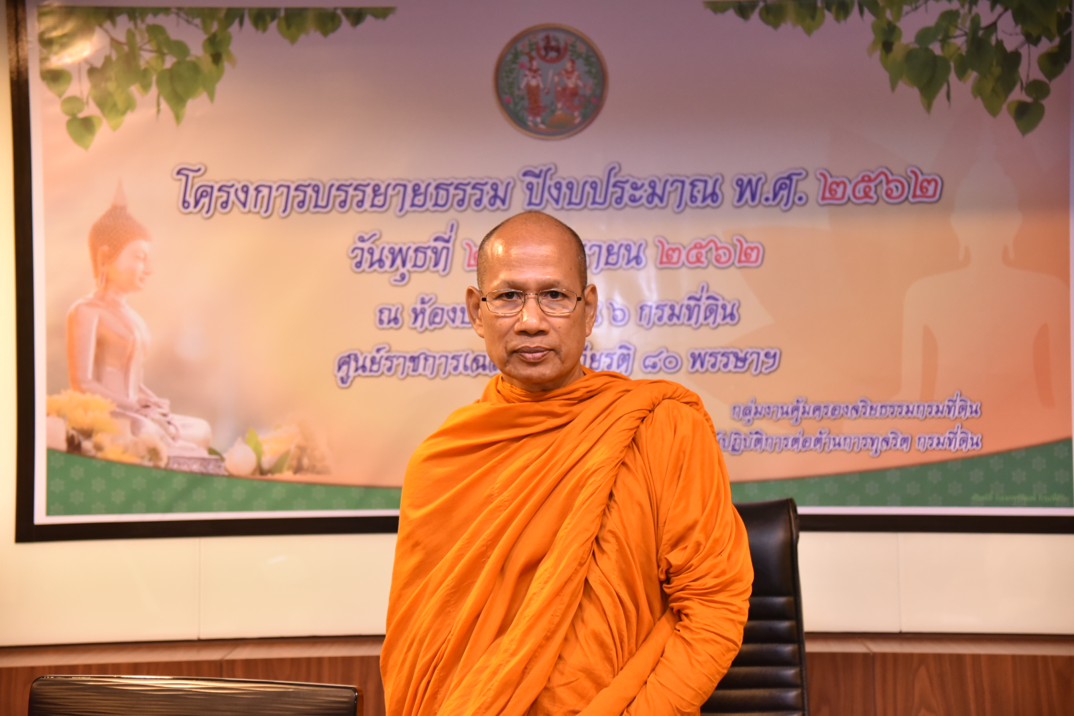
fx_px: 1939
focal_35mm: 65
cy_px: 358
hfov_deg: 31.0
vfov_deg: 20.9
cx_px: 537
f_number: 4.5
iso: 3200
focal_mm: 65
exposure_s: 1/80
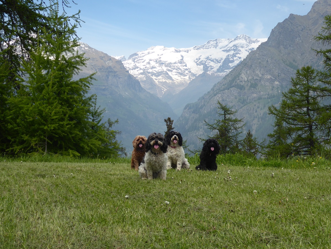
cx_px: 166
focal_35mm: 57
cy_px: 124
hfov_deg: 33.8
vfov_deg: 25.7
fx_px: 545
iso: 80
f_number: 4.1
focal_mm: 9.6
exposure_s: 1/640
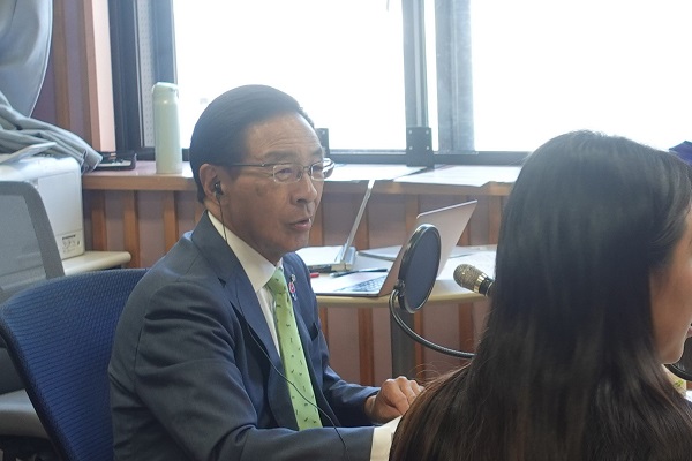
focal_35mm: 29
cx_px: 346
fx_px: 557
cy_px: 230
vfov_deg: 45.0
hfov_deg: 63.7
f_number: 2.8
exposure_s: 1/40
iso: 125
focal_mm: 11.21
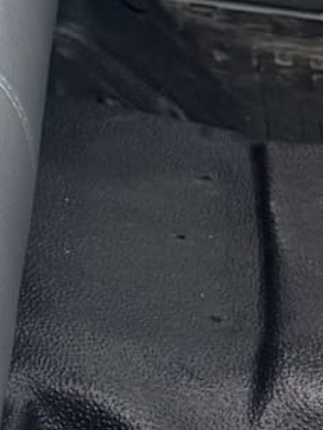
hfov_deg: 7.8
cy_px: -423
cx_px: -727
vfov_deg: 11.3
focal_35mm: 159
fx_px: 1977
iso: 64
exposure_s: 1/153
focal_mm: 6.76
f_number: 1.78
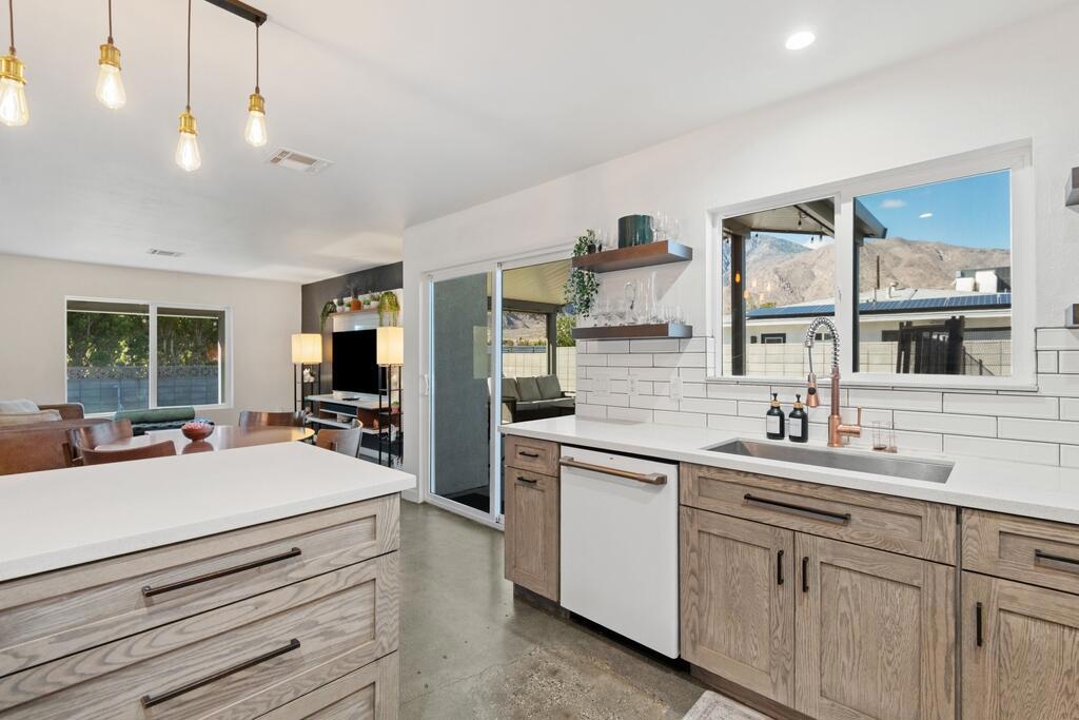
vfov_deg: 73.8
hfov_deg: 96.7
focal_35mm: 16
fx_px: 480
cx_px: 540
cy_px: 360
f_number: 8
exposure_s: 1/6
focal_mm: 16
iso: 64
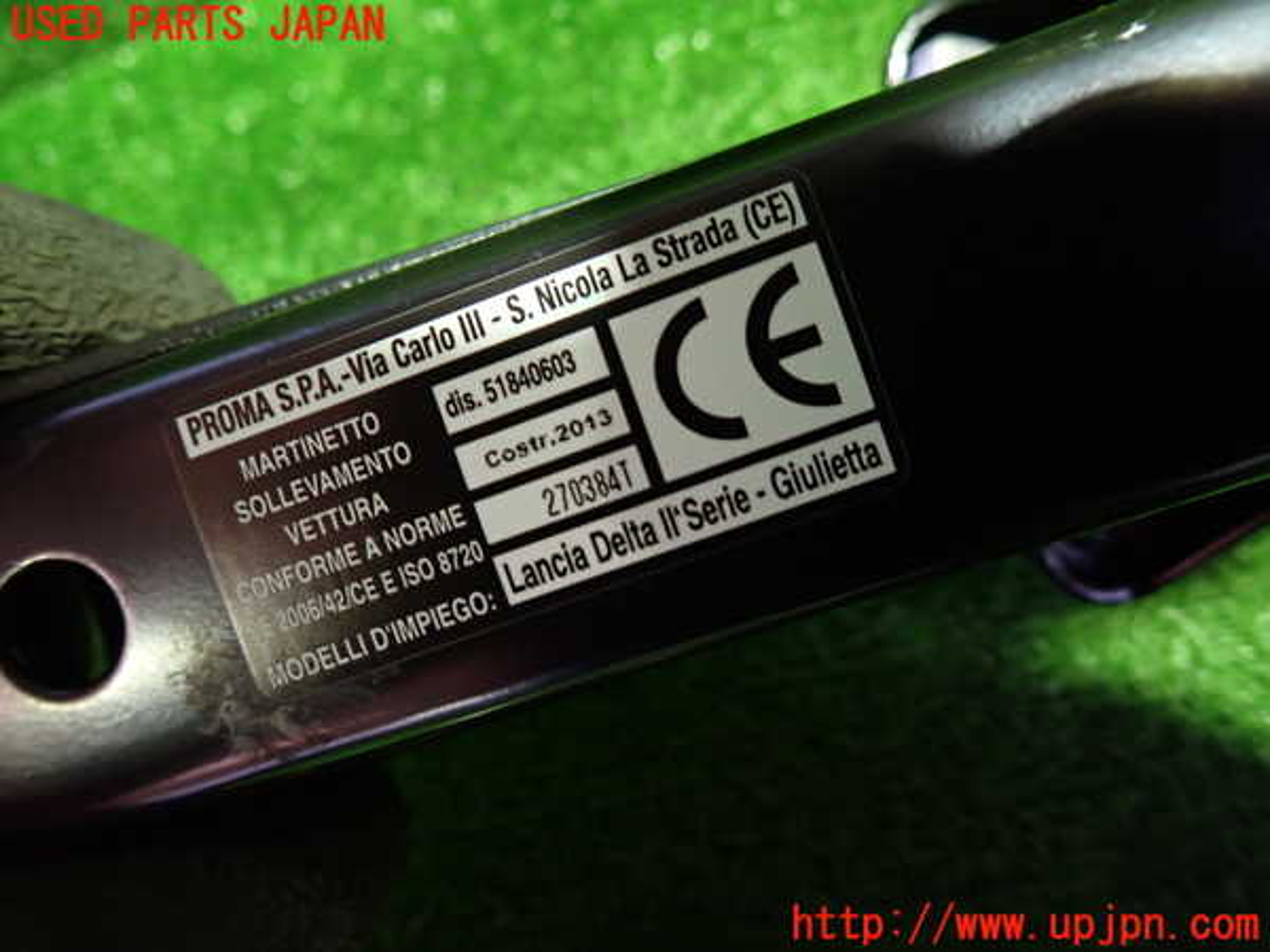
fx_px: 917
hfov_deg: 69.4
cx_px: 635
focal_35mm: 25
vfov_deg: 54.9
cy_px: 476
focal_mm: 4.5
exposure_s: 1/30
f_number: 2
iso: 500
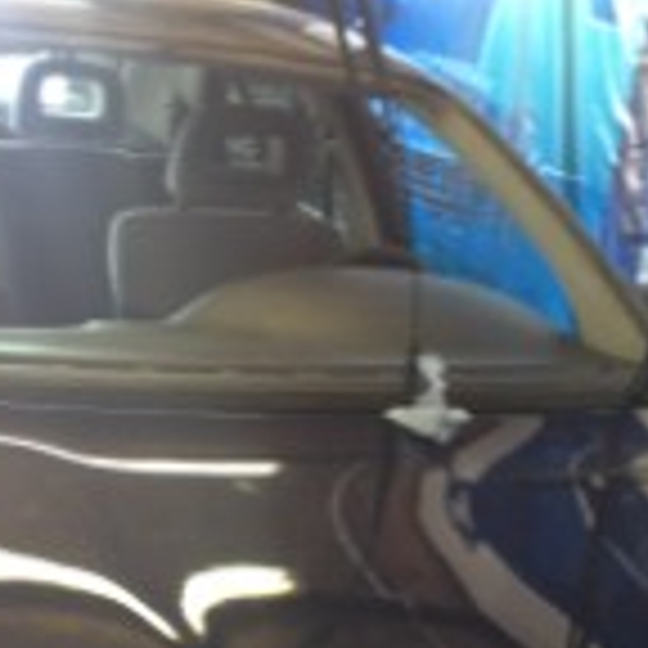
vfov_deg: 19.7
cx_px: 333
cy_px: 598
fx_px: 1821
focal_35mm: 86
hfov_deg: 20.2
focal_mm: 4.28
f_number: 2.4
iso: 64
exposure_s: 1/20
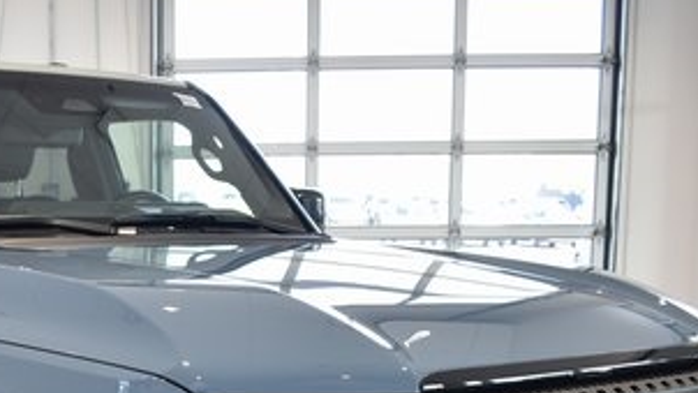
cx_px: 116
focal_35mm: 60
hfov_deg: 33.6
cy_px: 473
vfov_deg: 18.9
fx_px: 1111
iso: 125
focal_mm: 18
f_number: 3.5
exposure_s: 1/30
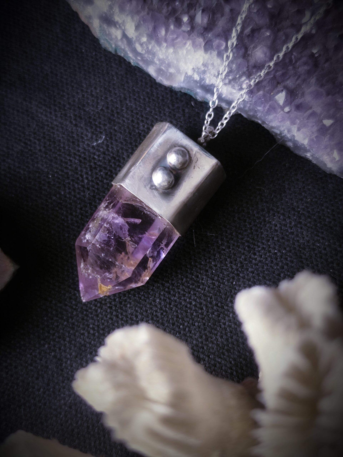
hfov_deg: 31.5
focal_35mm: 46
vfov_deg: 41.2
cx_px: 172
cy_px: 228
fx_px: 608
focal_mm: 6.19
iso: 200
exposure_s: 1/25
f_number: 1.65
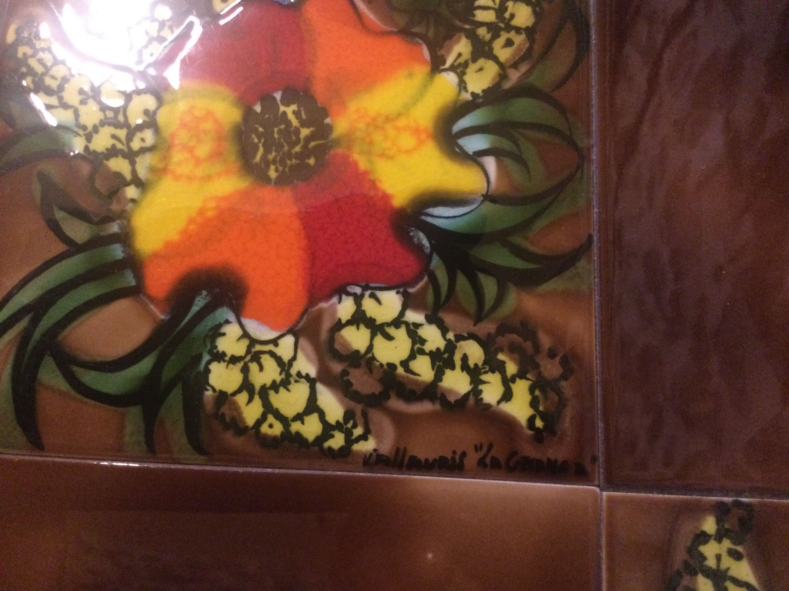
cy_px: 296
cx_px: 394
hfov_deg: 58.4
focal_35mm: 31
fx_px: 707
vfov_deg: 45.4
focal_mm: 3.3
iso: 500
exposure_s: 1/17
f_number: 2.4
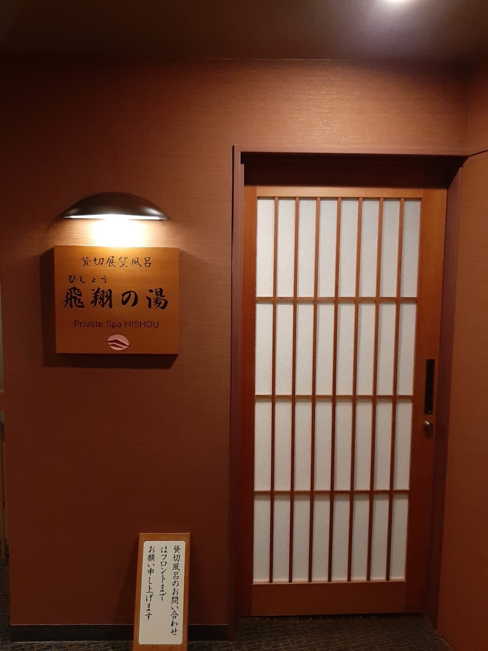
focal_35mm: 26
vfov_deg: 67.3
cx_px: 244
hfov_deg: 53.1
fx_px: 489
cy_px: 326
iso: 320
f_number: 1.7
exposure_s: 1/25
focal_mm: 3.93
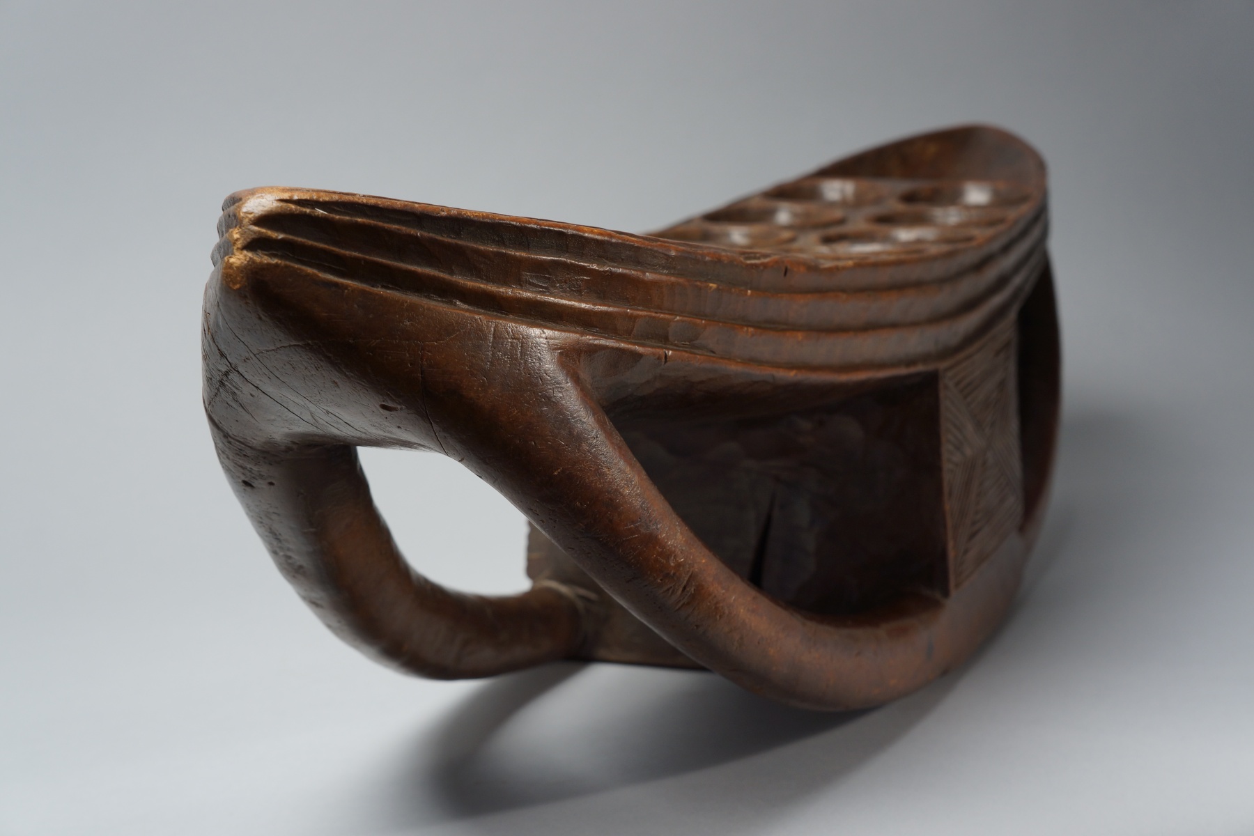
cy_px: 418
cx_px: 627
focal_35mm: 51
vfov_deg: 26.5
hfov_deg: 38.9
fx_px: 1776
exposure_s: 1/13
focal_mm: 34
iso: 200
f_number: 8
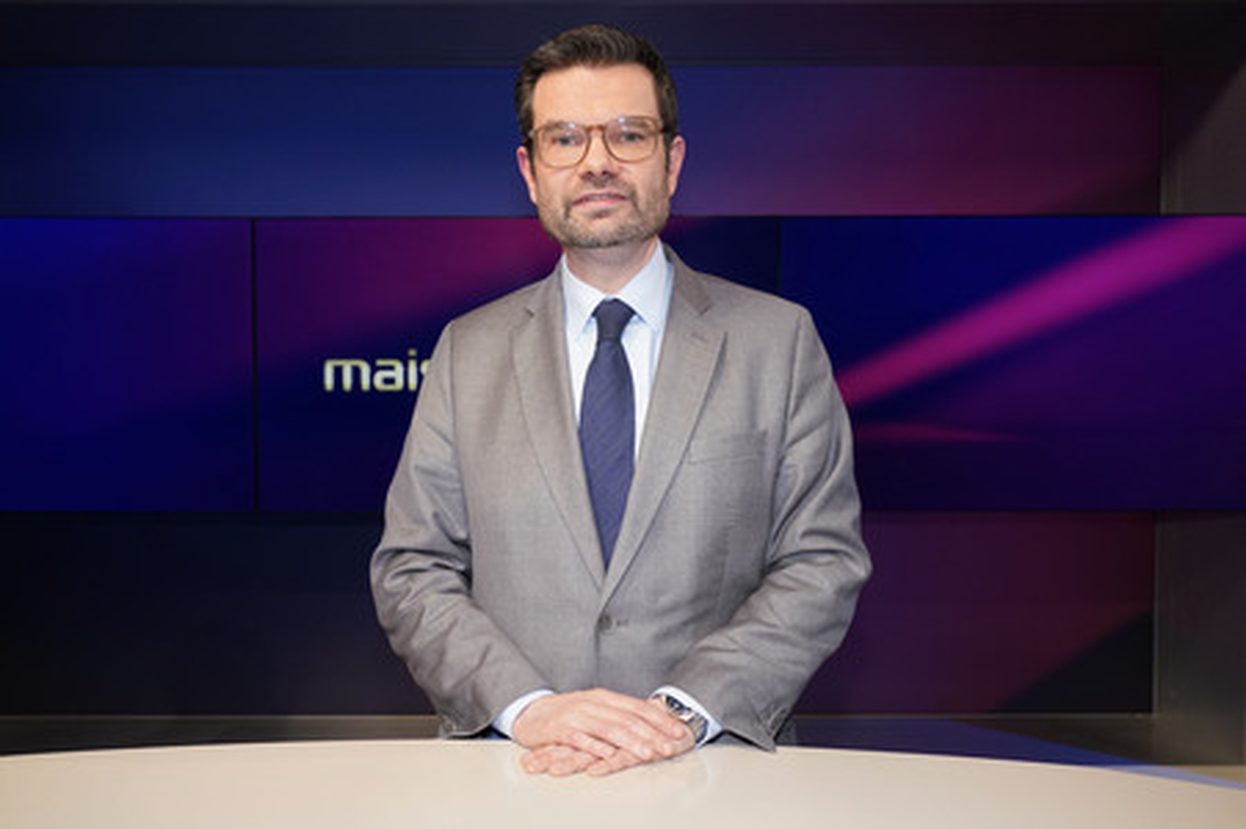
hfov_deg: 62.0
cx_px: 623
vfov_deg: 43.5
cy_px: 414
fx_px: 1038
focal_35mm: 30
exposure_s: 1/160
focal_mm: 30
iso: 2000
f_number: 5
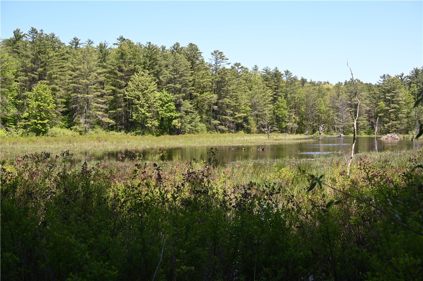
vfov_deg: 34.2
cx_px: 212
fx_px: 458
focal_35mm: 39
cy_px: 140
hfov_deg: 49.6
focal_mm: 39
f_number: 5
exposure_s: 1/250
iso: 220
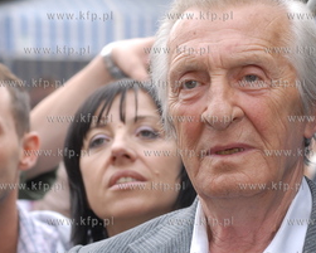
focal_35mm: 180
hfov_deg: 10.7
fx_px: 1684
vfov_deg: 8.6
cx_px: 125
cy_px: 136
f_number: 5.6
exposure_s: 1/80
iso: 400
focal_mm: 80
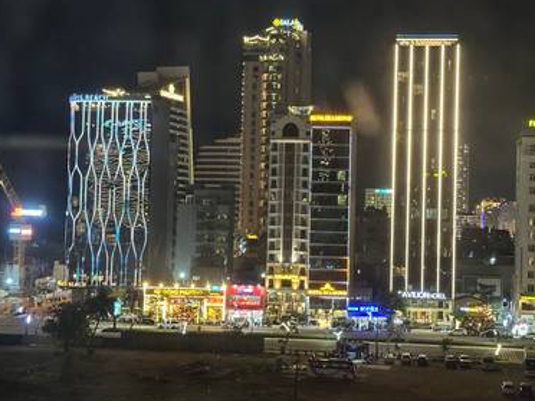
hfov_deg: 31.2
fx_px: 958
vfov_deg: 23.6
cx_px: 303
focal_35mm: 62
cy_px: 171
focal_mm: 6.86
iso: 500
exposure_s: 1/25
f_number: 1.78
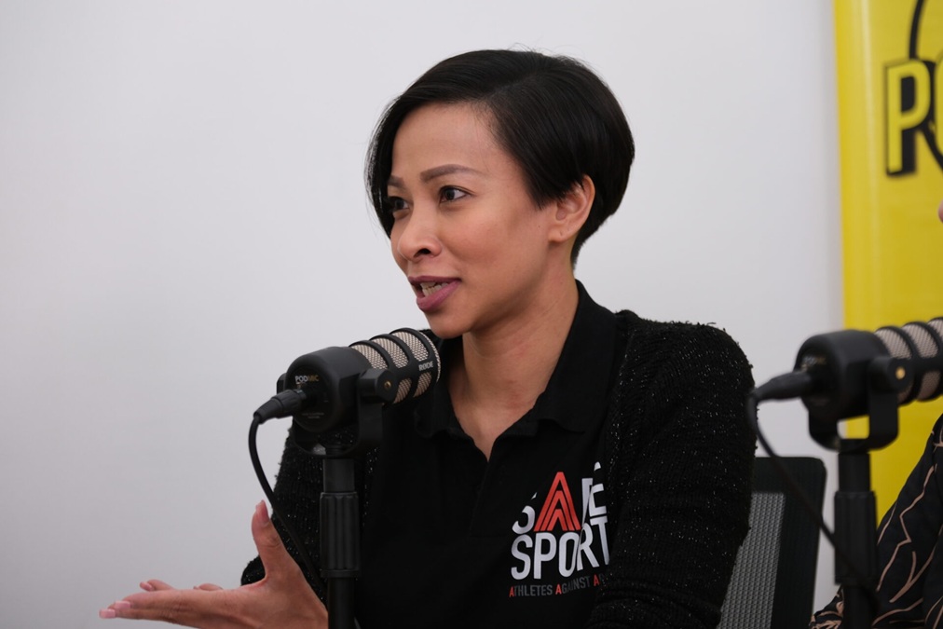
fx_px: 3563
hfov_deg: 15.1
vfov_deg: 10.1
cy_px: 314
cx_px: 472
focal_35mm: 136
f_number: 2.8
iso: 400
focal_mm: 90.6
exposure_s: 1/60
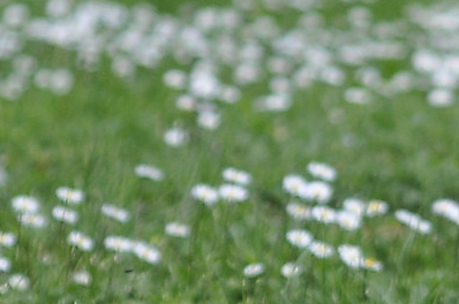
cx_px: 740
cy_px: 455
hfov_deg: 4.5
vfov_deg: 3.0
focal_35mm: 452
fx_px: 5754
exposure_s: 1/1000
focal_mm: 50
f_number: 2.8
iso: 200
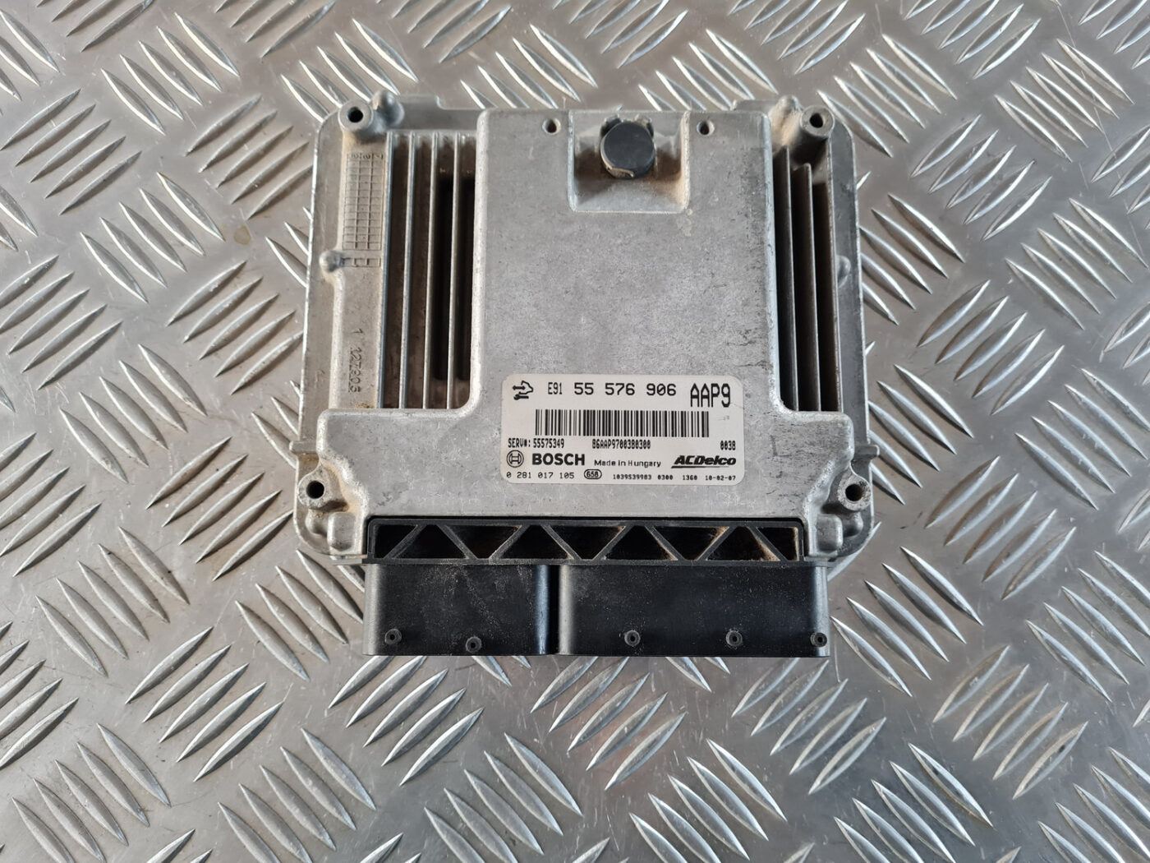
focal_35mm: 26
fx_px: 864
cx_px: 575
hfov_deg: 67.3
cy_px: 432
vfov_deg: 53.1
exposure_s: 1/50
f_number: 1.8
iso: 250
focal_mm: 5.4
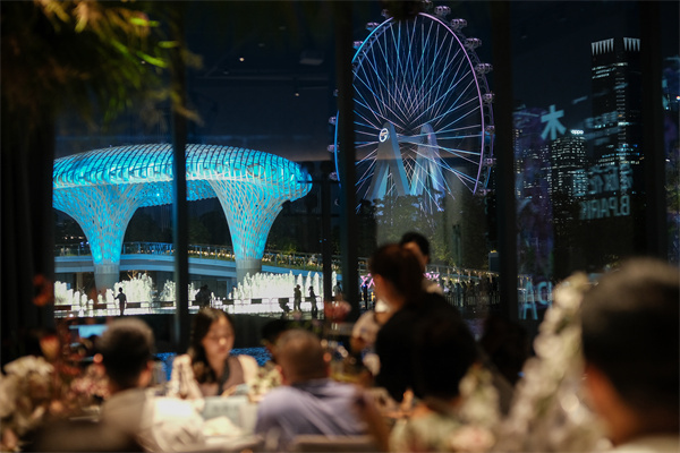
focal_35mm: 75
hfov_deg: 27.0
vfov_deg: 18.2
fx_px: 1417
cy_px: 226
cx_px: 340
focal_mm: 50
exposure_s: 1/40
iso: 800
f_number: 1.8
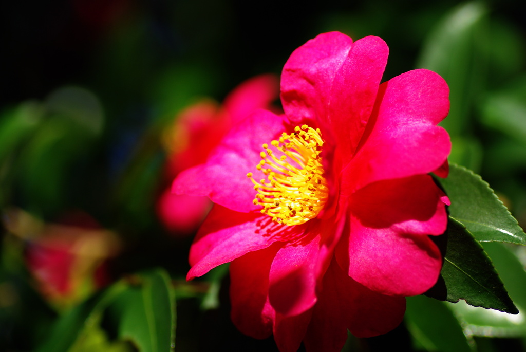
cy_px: 176
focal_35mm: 135
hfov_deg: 15.2
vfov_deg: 10.2
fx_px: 1974
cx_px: 263
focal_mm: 90
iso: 100
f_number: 2.8
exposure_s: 1/750
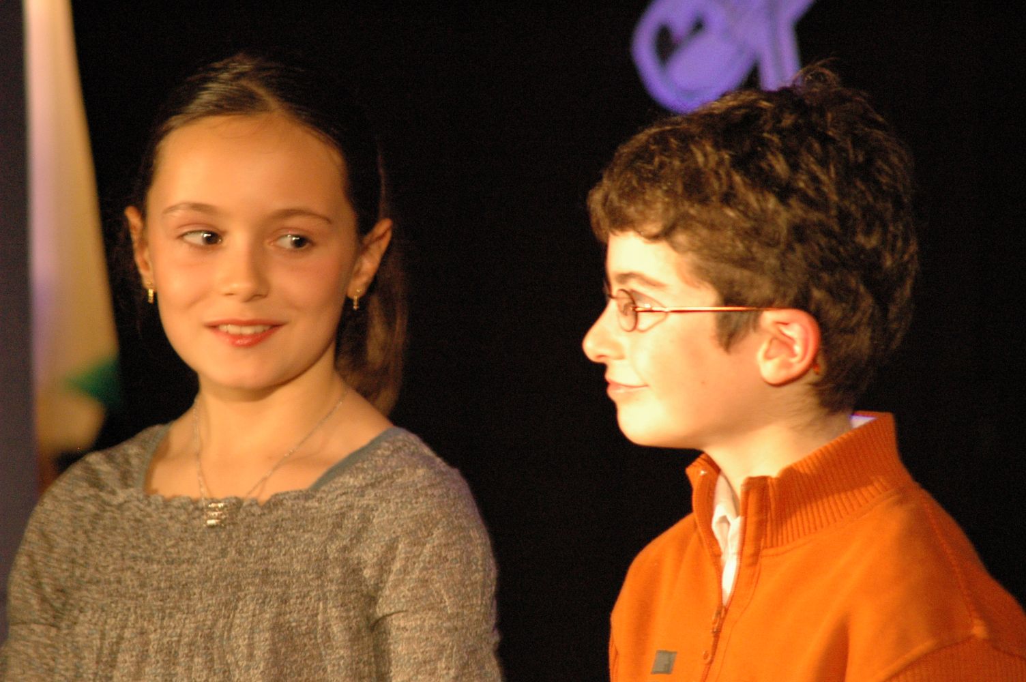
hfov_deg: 5.1
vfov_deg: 3.4
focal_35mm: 405
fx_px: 11532
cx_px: 513
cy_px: 341
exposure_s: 1/6
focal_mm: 270
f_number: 5.6
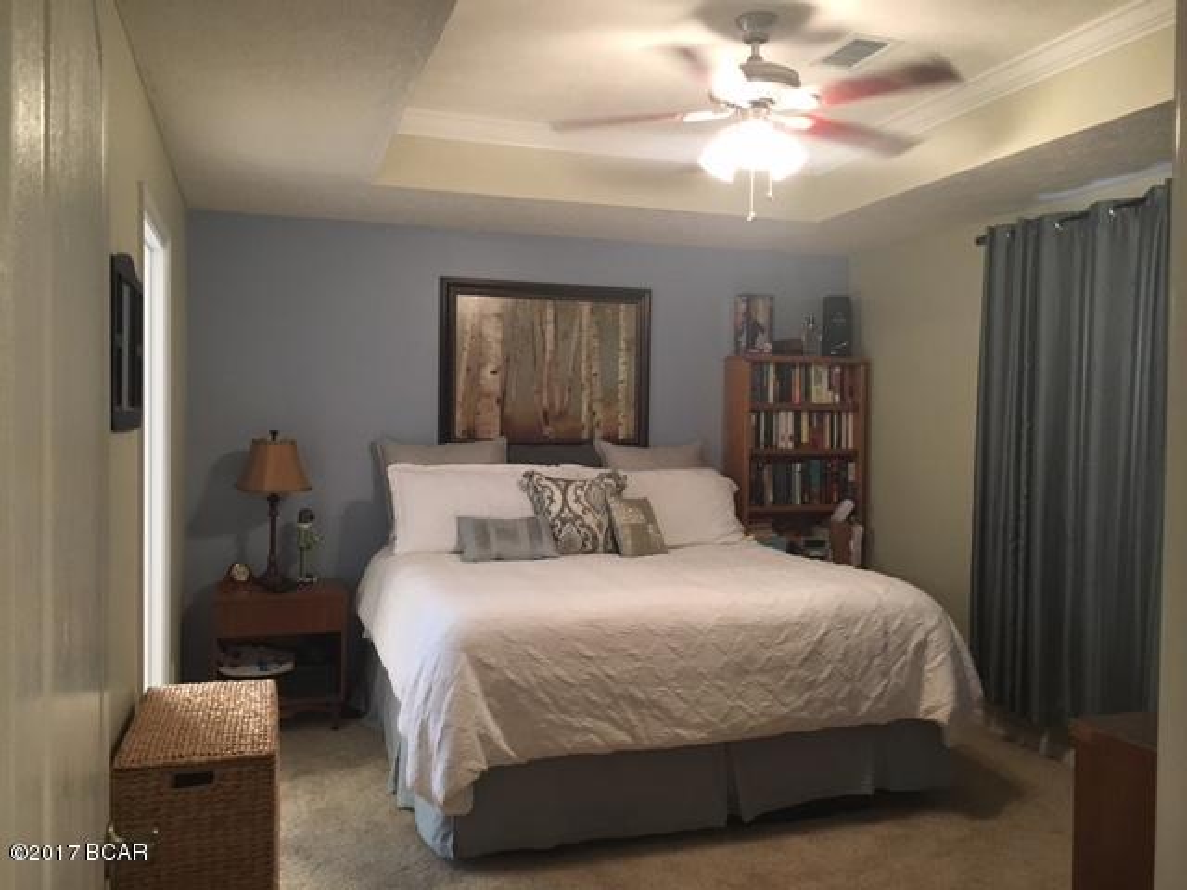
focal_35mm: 29
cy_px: 445
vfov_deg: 48.2
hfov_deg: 61.7
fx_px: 994
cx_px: 594
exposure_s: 1/30
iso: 160
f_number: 2.2
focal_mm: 4.15
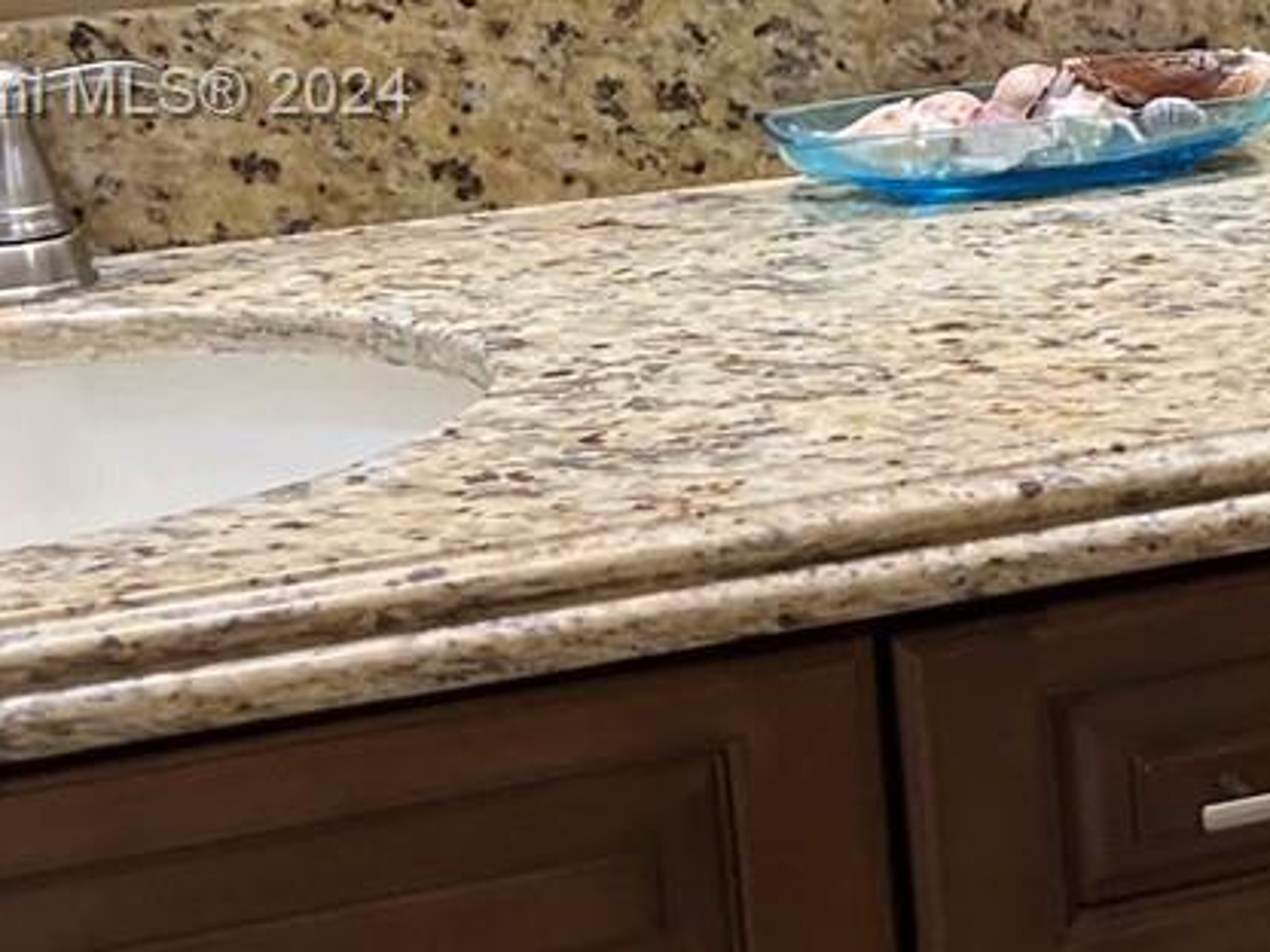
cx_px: 1878
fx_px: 3669
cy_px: 98
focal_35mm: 100
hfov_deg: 17.7
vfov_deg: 14.6
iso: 200
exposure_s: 1/60
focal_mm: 5.1
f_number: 1.6
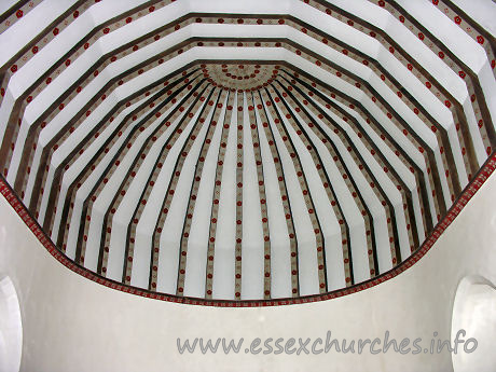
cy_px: 186
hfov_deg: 52.6
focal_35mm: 35
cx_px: 248
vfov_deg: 40.7
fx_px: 502
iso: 112
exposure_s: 1/60.1
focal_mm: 8.9
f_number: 2.8
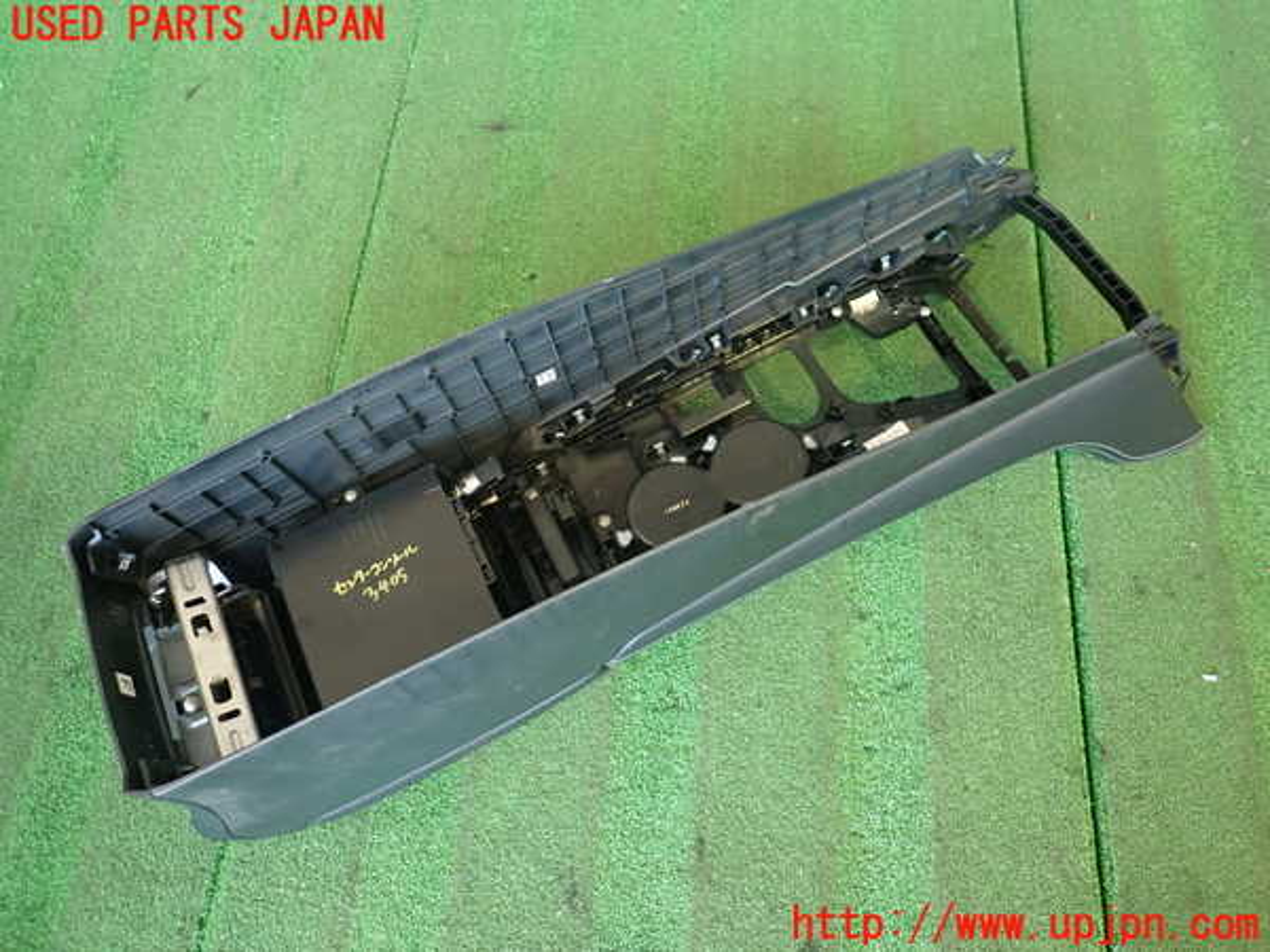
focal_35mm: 25
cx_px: 635
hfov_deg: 69.4
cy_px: 476
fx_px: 917
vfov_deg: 54.9
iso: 250
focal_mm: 4.5
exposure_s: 1/30
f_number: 2
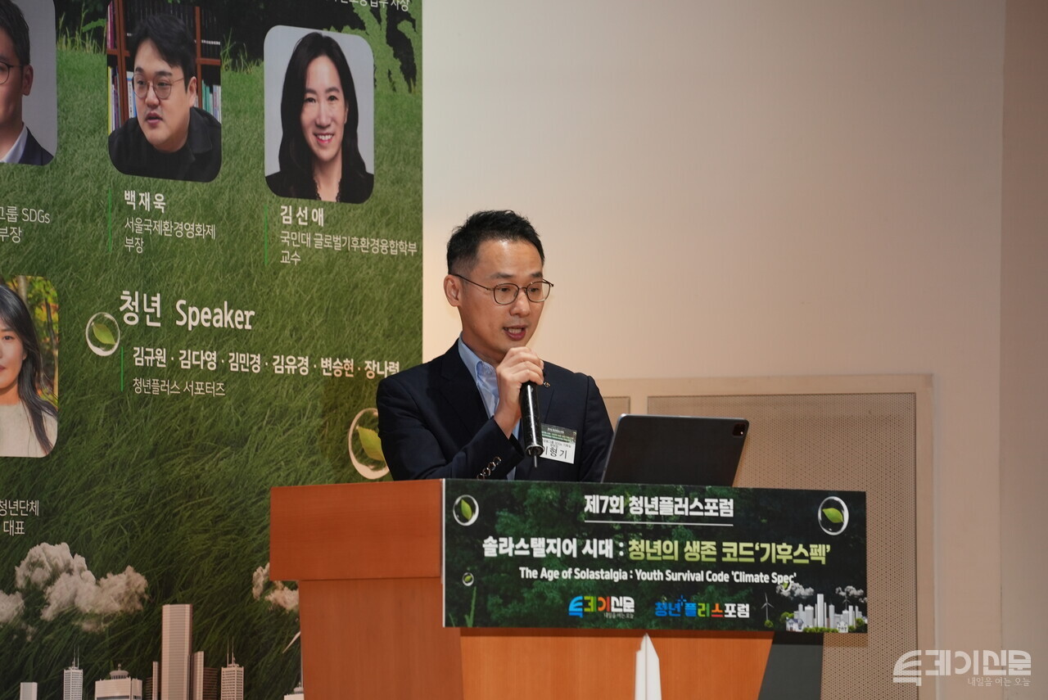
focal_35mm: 200
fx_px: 5825
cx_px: 524
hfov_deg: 10.3
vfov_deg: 6.9
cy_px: 350
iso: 1000
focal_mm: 200
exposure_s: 1/80
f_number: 5.6
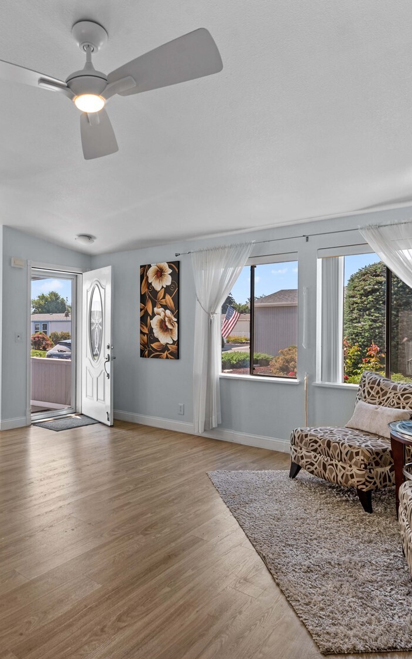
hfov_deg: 51.8
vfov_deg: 77.2
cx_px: 131
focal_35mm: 23
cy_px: 330
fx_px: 413
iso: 200
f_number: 8
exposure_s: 1/20
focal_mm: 15
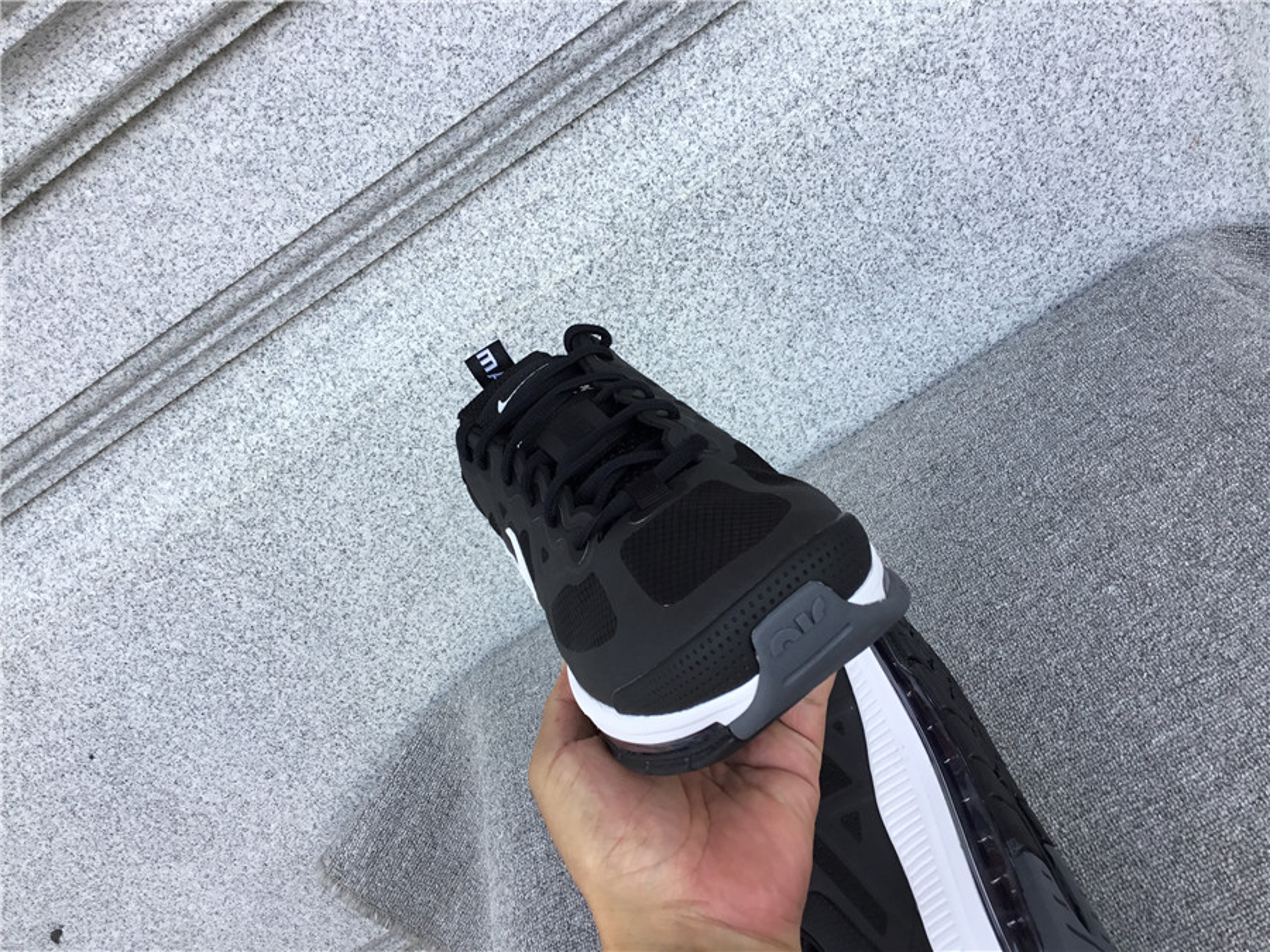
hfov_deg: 58.4
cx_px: 635
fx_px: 1137
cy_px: 476
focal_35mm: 31
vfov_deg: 45.4
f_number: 2.4
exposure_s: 1/110
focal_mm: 3.3
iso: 25
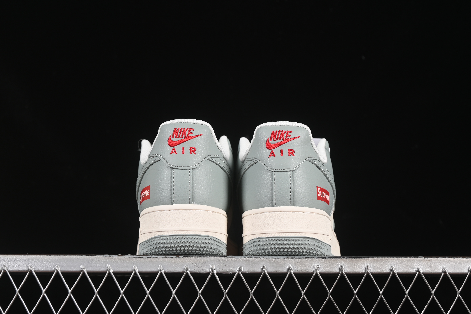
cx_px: 236
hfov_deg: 27.0
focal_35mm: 75
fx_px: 981
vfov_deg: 18.2
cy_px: 157
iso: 160
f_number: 7.1
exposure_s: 1/80
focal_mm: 50
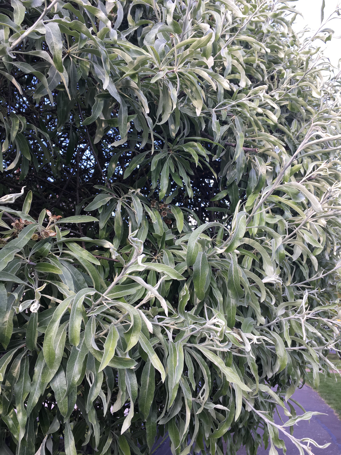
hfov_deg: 48.2
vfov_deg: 61.7
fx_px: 381
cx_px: 170
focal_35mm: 29
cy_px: 228
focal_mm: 4.15
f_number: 2.2
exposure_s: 1/103
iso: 25
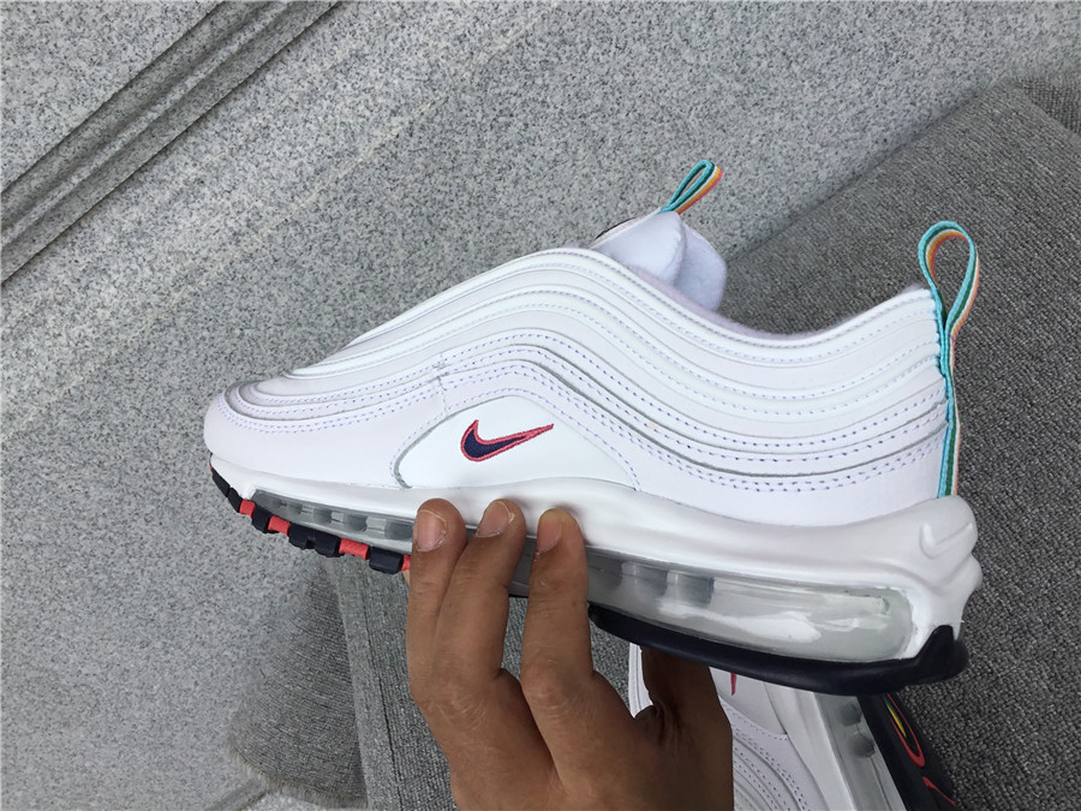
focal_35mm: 31
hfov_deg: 58.4
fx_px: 968
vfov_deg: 45.4
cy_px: 406
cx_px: 540
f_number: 2.4
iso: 25
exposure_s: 1/345
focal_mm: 3.3
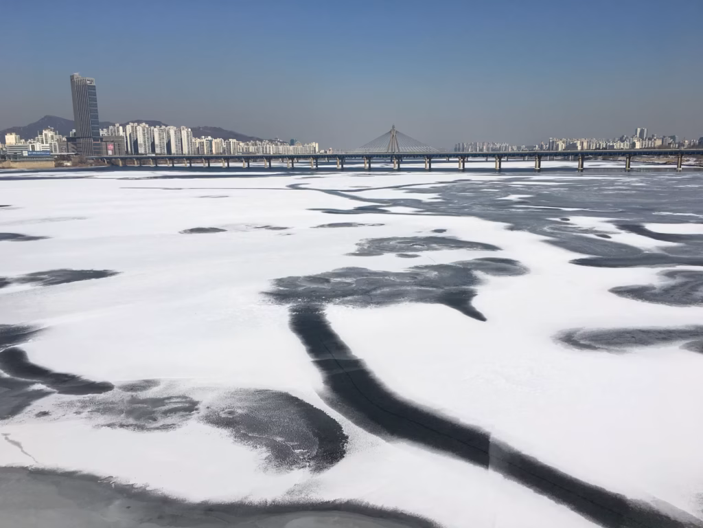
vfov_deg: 48.2
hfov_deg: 61.7
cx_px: 352
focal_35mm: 29
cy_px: 264
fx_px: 589
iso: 25
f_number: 2.2
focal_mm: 4.15
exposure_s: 1/3663
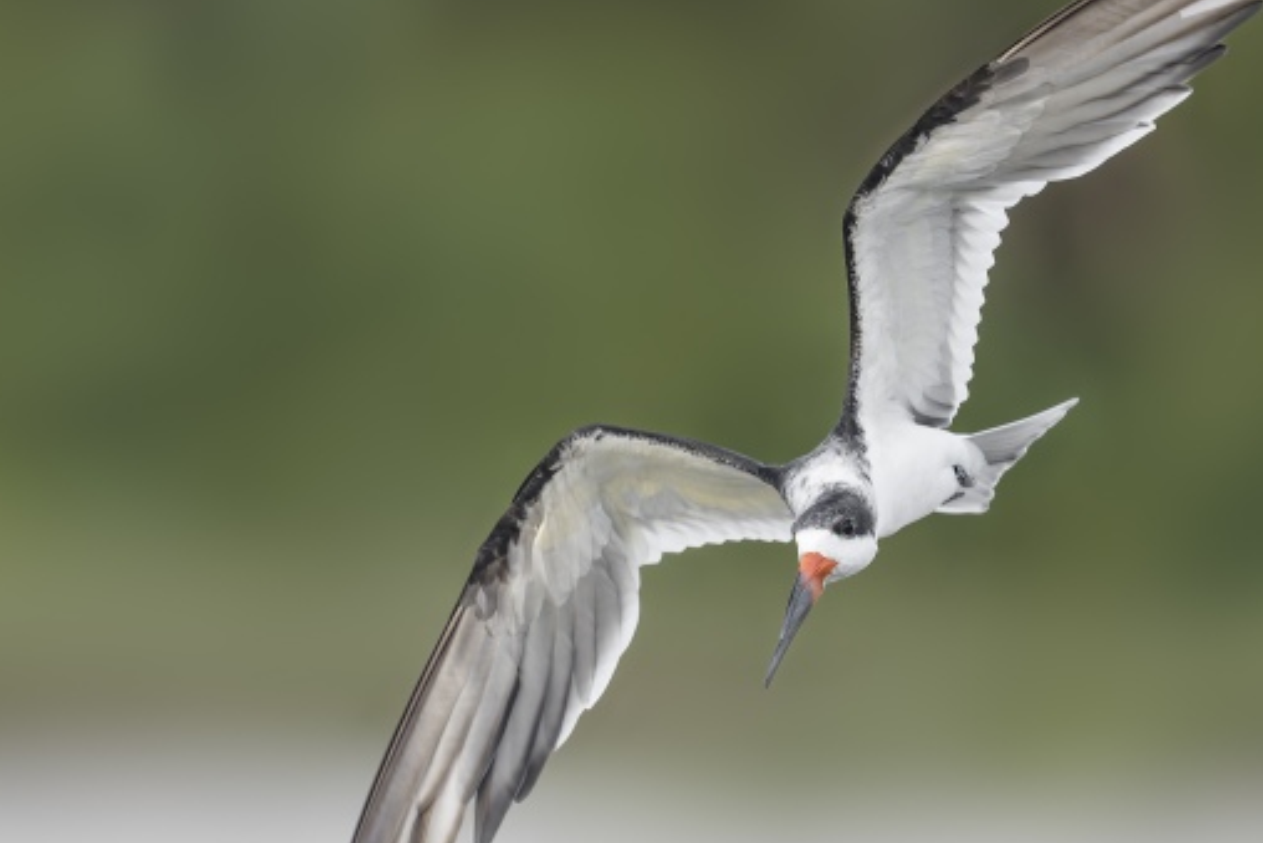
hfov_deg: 2.2
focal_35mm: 944
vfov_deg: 1.5
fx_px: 33126
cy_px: 384
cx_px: 500
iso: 1600
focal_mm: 600
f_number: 4
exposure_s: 1/4000
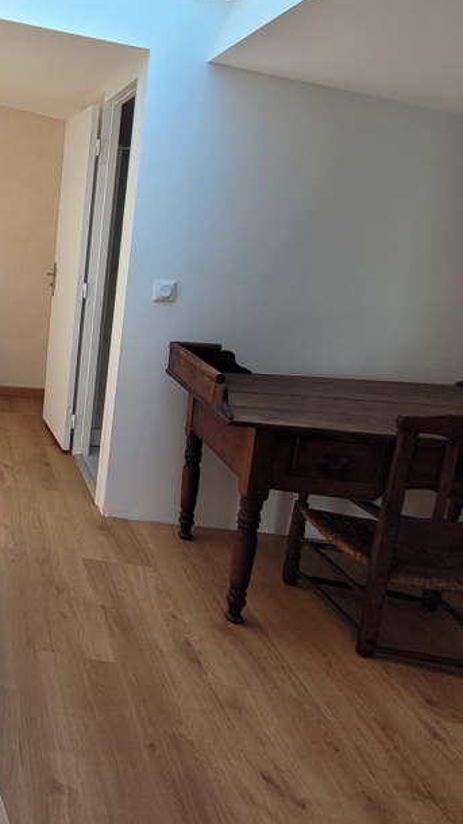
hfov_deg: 30.7
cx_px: -185
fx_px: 568
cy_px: 323
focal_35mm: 26
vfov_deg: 71.0
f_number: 2.2
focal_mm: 1.74
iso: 40
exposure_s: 1/100
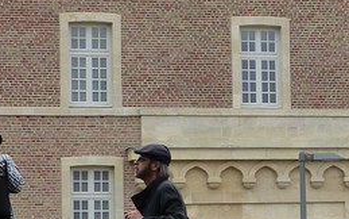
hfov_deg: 10.2
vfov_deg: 6.5
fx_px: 1922
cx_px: 418
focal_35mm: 202
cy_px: 132
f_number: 4
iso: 160
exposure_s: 1/640
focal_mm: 9.4
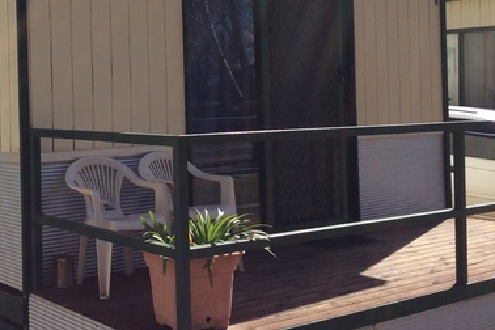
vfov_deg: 23.2
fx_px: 797
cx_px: 141
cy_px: 90
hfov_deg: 34.0
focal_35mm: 58
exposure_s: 1/1330
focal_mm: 3.3
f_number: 2.4
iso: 32
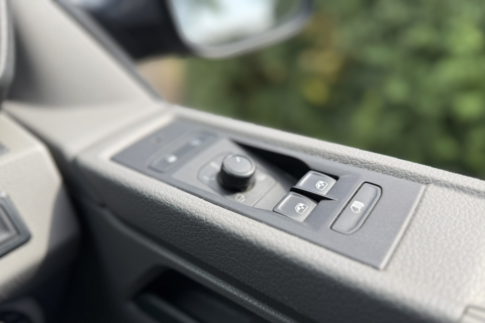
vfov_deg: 49.3
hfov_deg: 69.4
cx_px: 248
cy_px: 189
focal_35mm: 26
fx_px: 350
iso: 80
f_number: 1.78
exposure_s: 1/920
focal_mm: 6.76
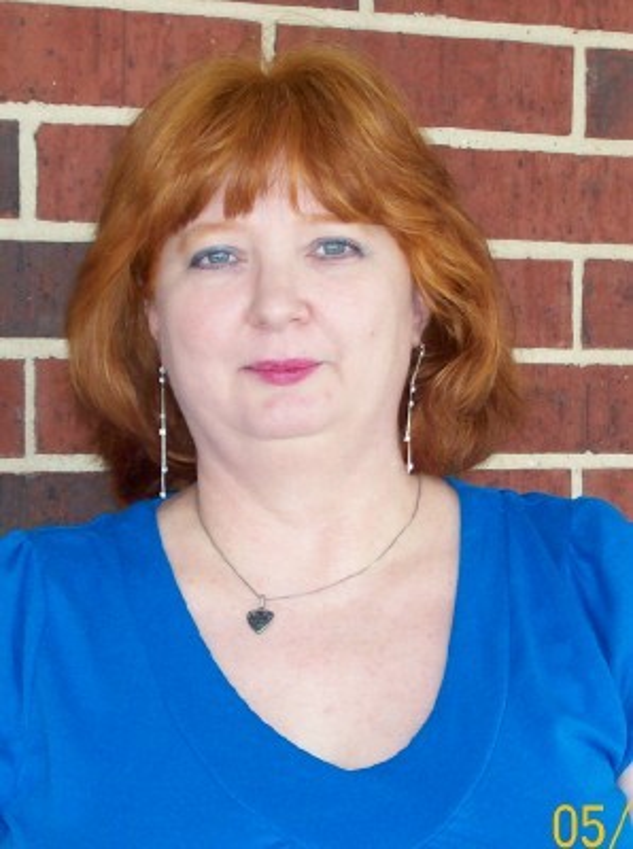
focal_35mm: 70
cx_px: 316
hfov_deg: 20.9
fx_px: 1714
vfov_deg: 27.8
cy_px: 424
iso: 80
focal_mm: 11.6
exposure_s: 1/95.5
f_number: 3.8
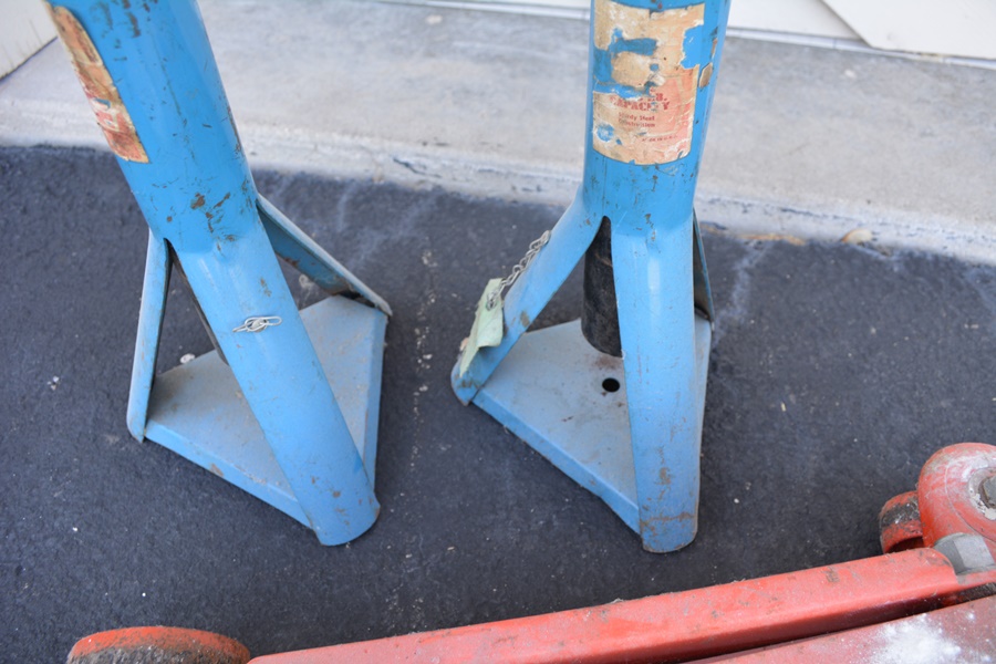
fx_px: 747
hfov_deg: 67.4
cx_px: 498
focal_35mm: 27
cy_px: 332
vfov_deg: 47.9
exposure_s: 1/80
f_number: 4.5
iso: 400
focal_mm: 18
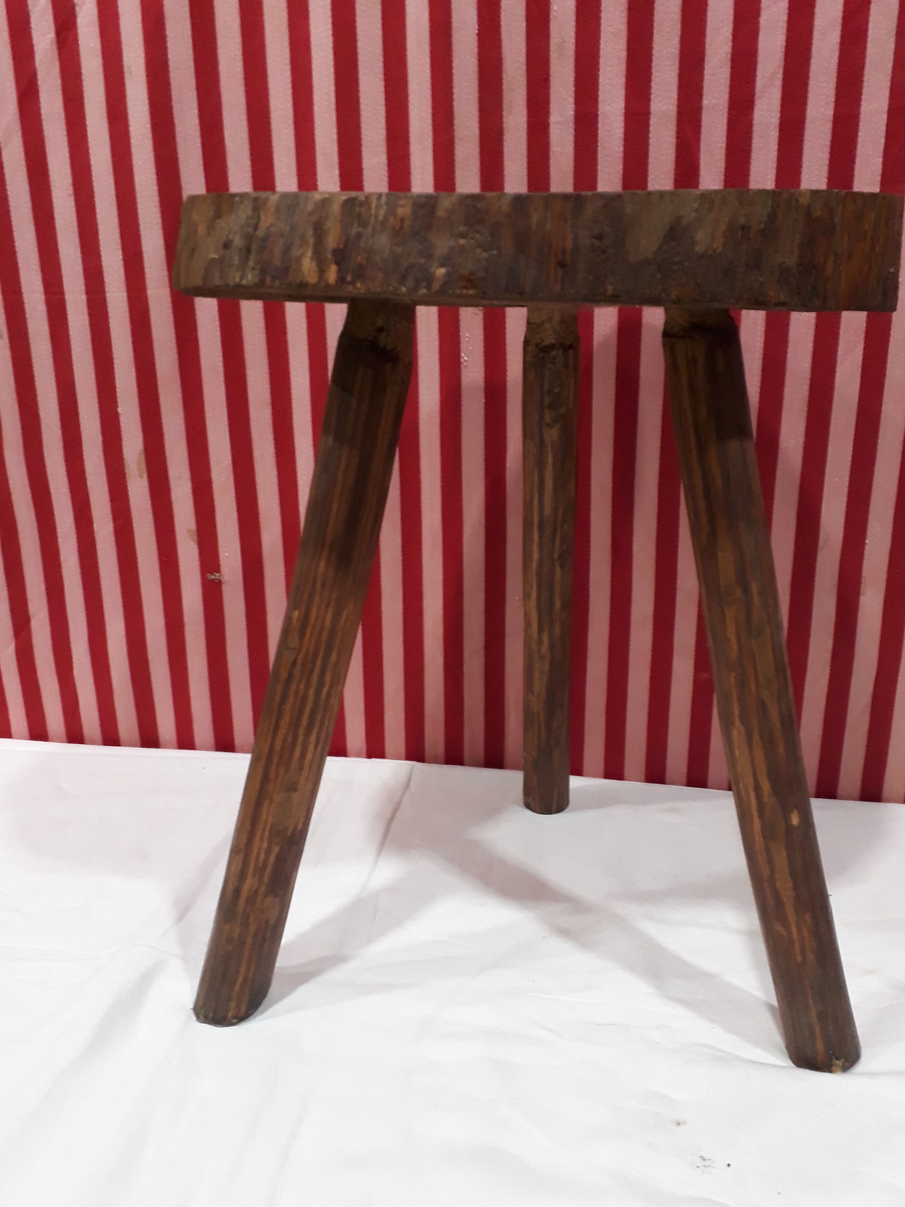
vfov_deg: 59.9
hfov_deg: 46.7
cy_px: 640
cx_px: 492
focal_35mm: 30
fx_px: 1046
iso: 200
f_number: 1.9
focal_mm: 3.6
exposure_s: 1/33
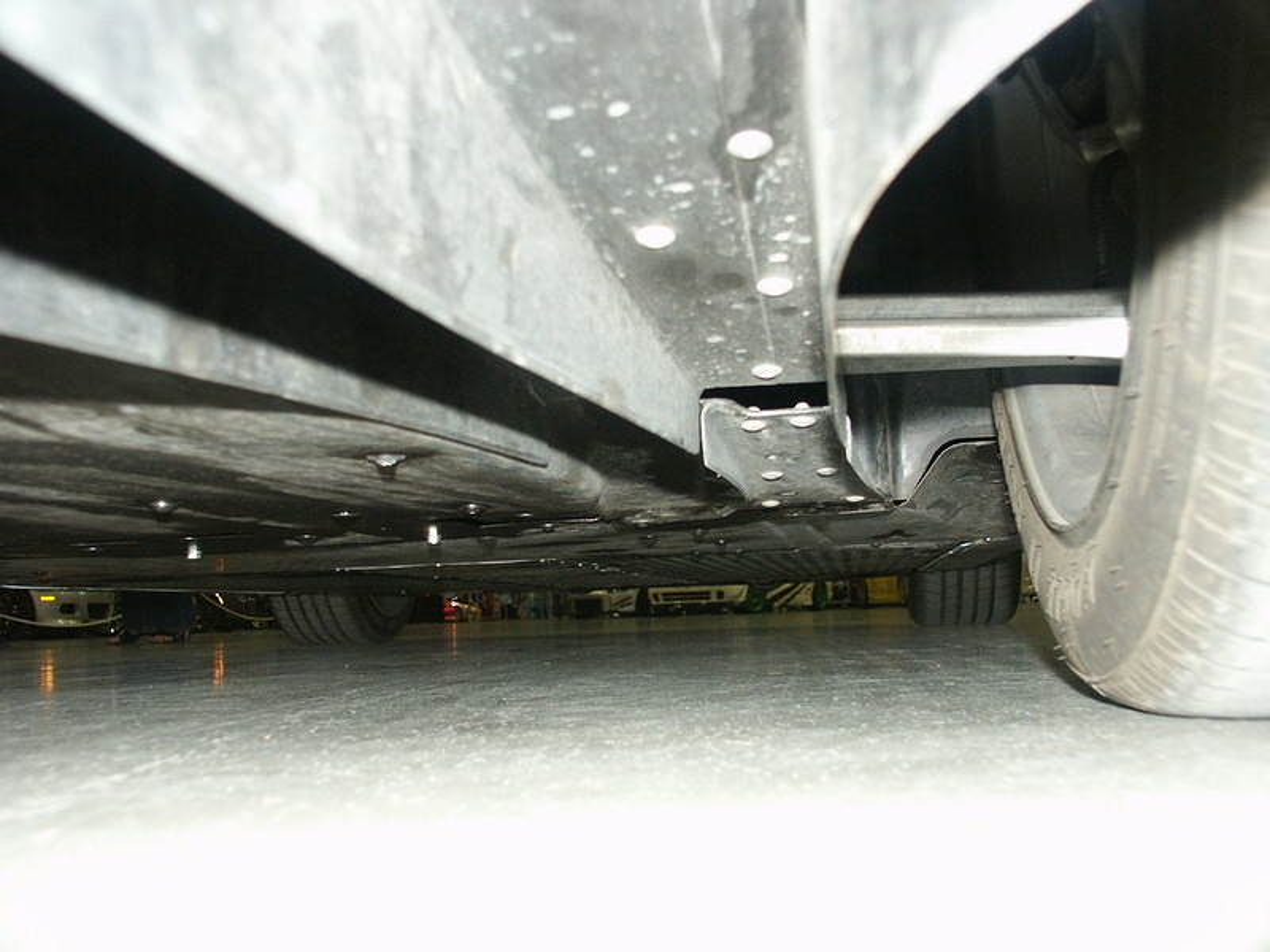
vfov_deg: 37.7
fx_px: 1394
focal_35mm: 38
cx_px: 635
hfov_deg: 49.0
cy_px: 476
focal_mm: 9.8
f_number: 2.8
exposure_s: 1/45
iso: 200
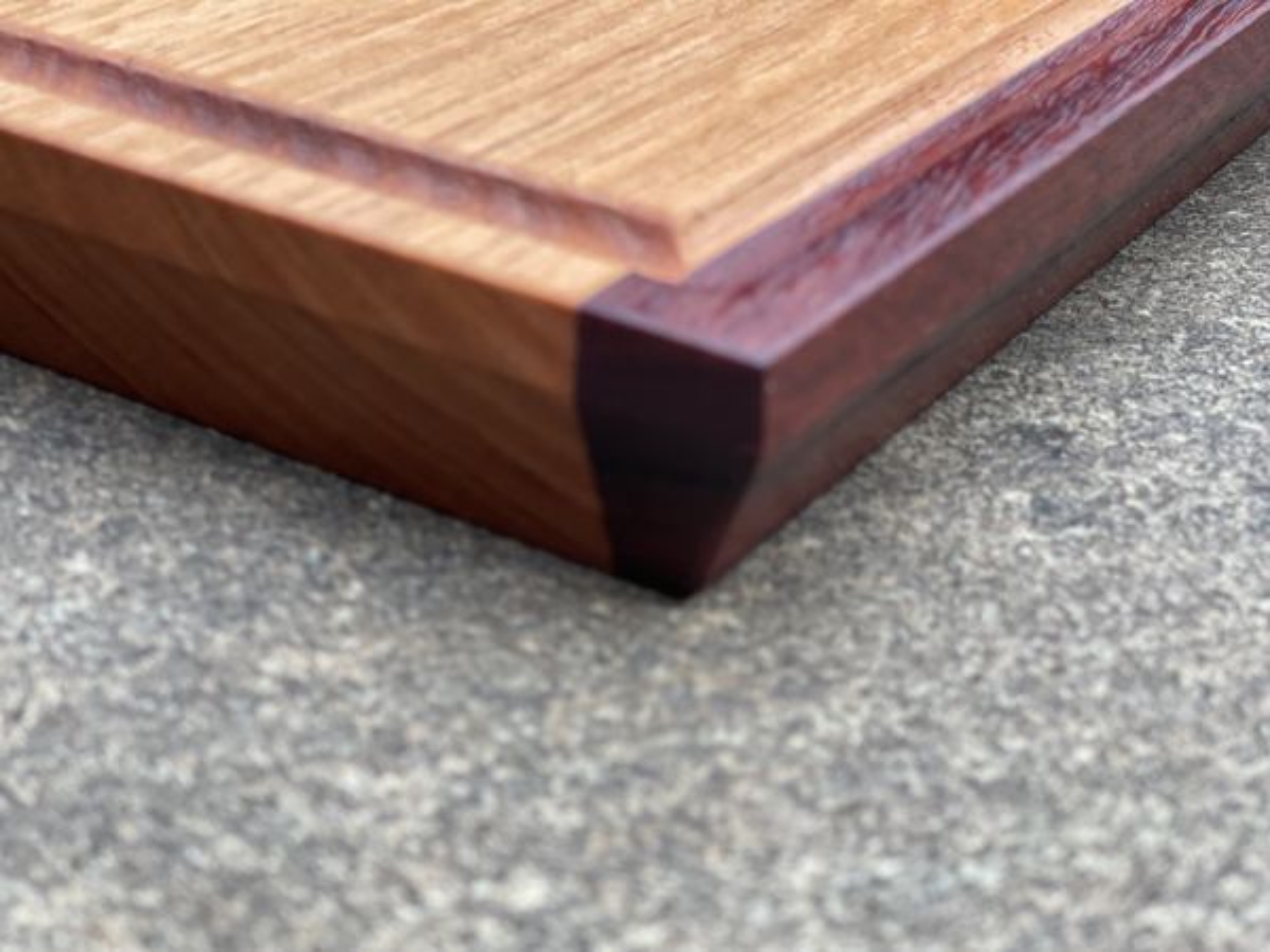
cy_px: 476
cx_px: 635
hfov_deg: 30.3
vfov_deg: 22.9
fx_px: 2348
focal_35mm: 64
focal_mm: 7.5
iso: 64
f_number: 2.2
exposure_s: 1/121
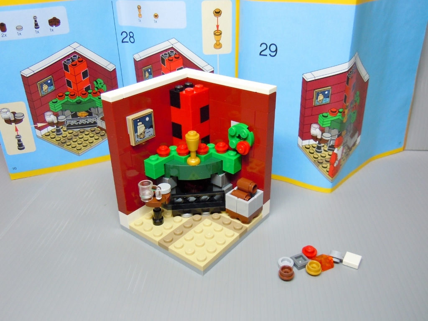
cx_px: 214
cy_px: 160
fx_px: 371
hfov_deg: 60.0
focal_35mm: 30
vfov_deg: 46.8
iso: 200
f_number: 3.5
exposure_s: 1/8
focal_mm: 5.4
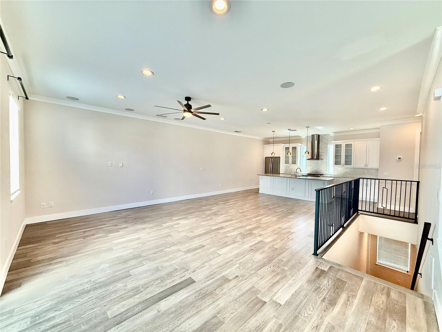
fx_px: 179
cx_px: 221
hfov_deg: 102.1
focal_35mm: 14
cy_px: 166
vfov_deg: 85.7
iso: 160
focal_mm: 2.22
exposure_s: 1/120
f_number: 2.2
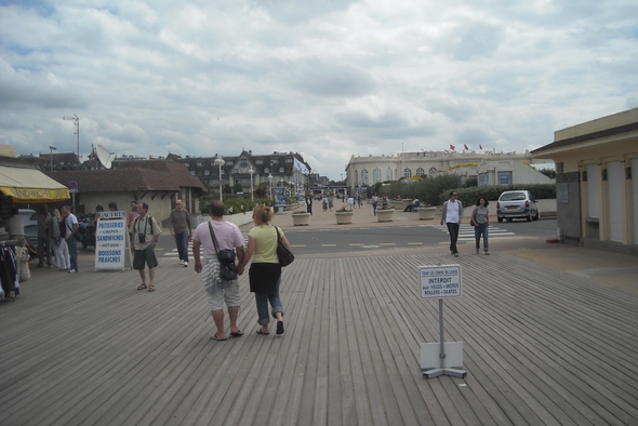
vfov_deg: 36.0
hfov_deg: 51.9
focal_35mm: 37
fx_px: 656
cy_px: 196
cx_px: 320
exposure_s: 1/458
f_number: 5.6
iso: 64
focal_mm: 5.7
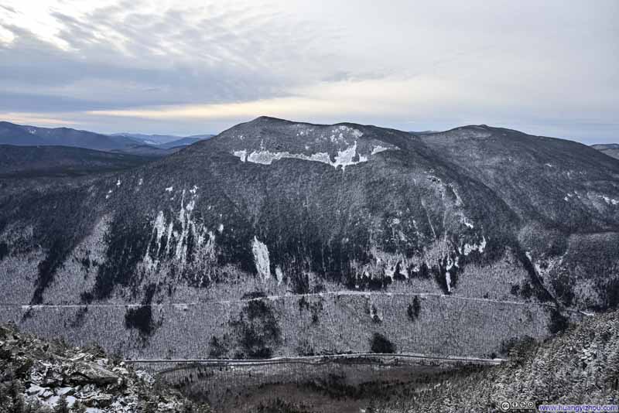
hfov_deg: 73.7
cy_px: 206
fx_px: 413
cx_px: 310
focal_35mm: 24
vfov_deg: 53.2
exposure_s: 1/400
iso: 100
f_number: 5
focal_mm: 24
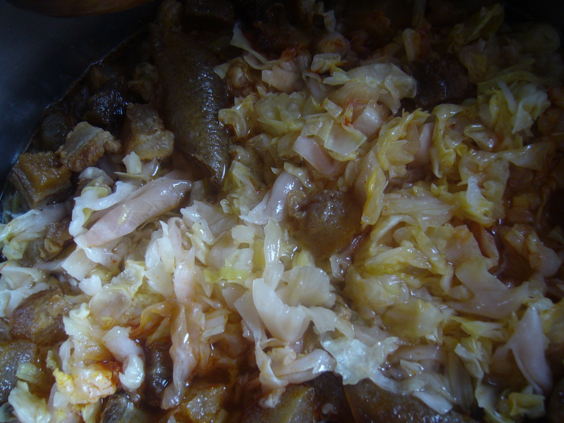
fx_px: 570
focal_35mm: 35
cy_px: 212
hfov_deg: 52.6
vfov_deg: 40.7
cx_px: 282
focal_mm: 5.8
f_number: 2.8
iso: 100
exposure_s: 1/25
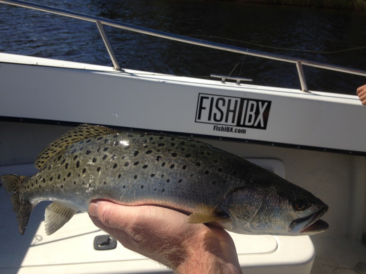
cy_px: 137
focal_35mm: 33
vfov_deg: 42.9
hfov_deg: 55.4
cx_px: 183
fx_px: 349
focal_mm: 4.12
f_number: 2.4
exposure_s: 1/2088
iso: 50
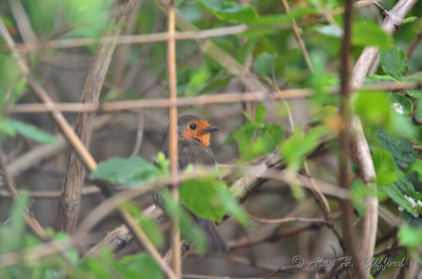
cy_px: 140
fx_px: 6314
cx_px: 211
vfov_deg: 2.5
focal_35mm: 540
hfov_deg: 3.8
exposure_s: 1/25
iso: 400
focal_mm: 360
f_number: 5.3
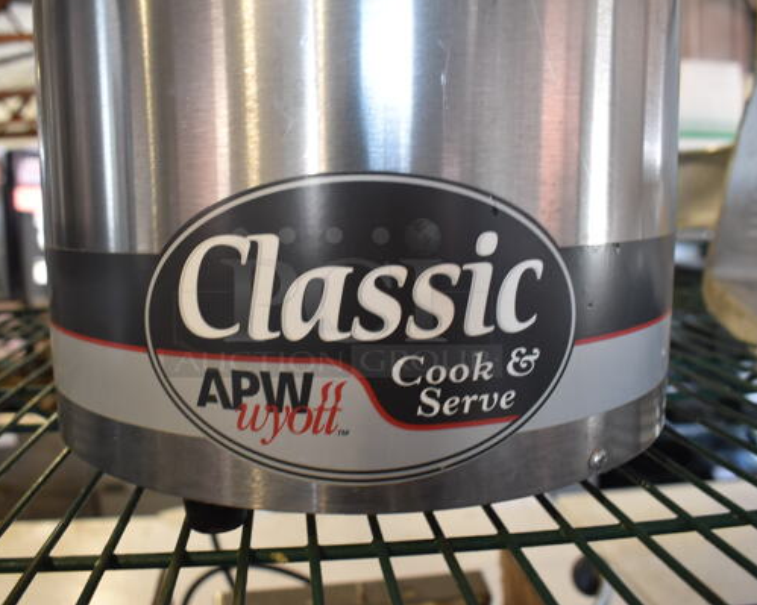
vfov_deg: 47.1
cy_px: 297
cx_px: 334
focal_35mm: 31
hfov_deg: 57.0
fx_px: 694
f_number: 5
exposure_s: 1/60
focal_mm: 18
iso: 800
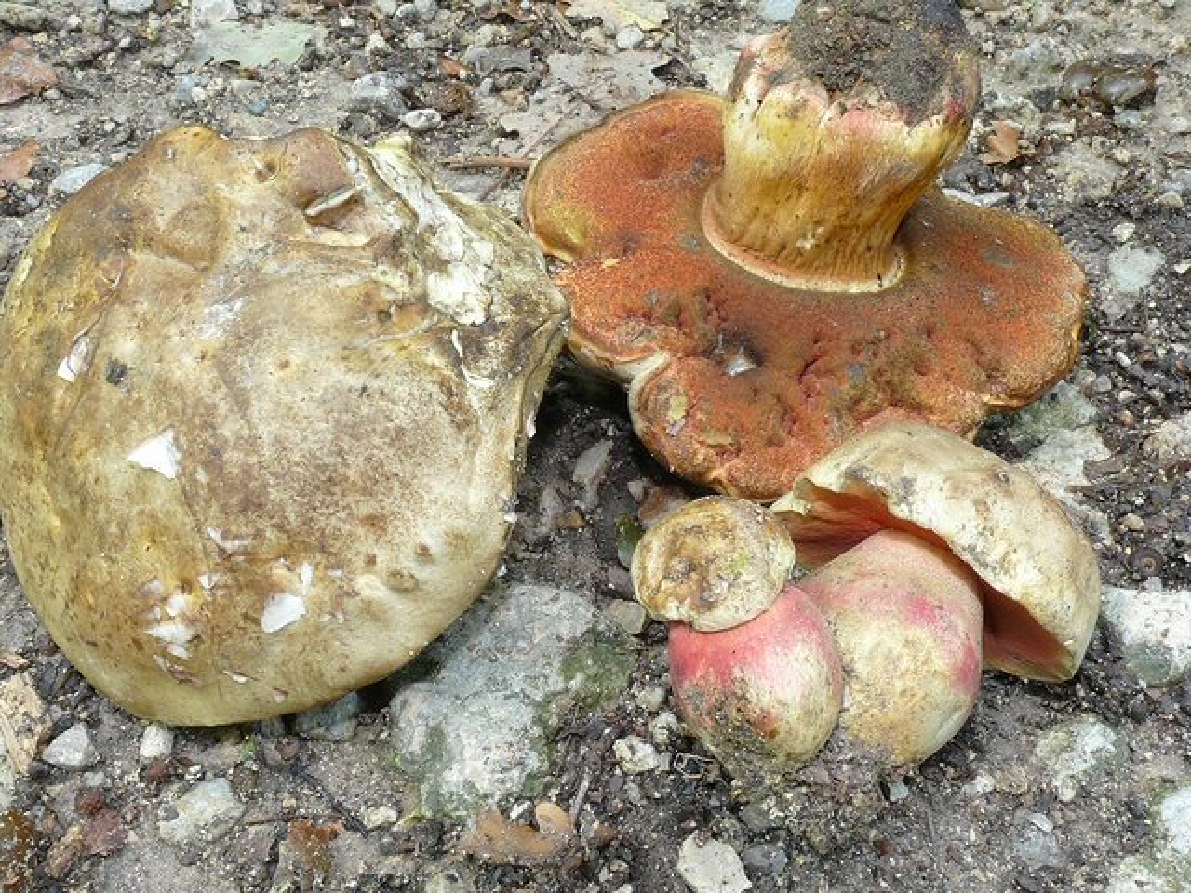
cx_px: 596
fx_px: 1204
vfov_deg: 40.7
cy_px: 446
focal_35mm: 35
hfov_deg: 52.6
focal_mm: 7.4
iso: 100
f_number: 11
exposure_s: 1/2
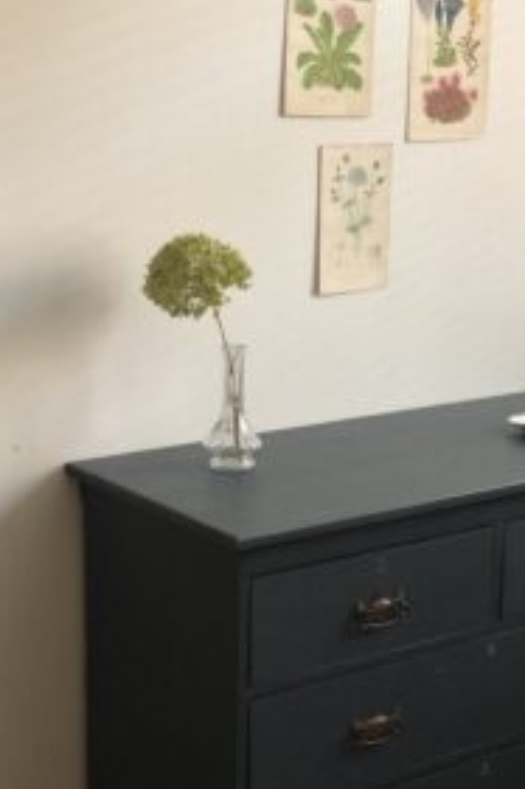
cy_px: 508
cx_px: 362
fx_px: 1686
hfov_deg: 17.6
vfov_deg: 26.2
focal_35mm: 77
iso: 160
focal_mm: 6
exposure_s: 1/17
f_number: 2.4
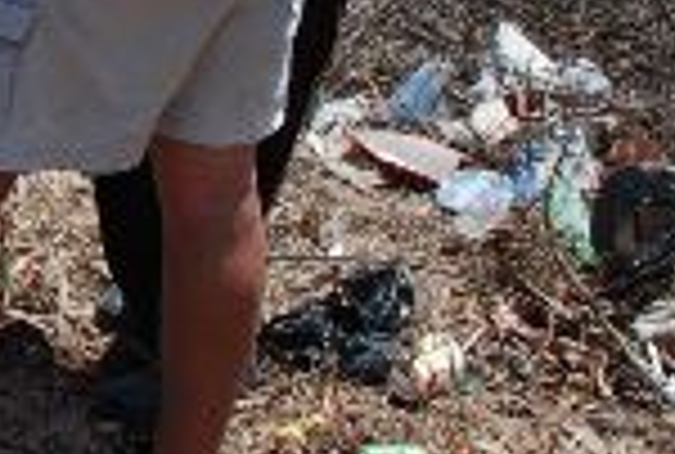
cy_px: -112
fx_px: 2407
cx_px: -450
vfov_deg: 10.6
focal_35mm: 128
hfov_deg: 14.5
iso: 100
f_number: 7.1
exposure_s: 1/200
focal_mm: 20
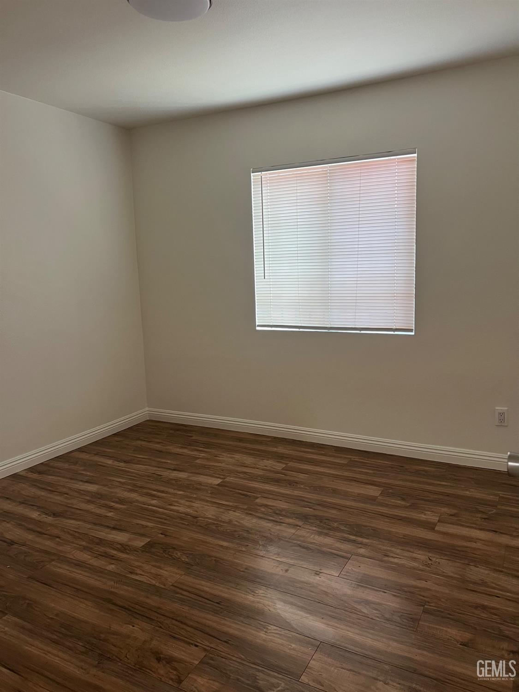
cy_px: 346
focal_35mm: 26
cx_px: 260
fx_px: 520
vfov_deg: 67.3
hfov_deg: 53.1
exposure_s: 1/60
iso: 125
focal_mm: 5.7
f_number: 1.5
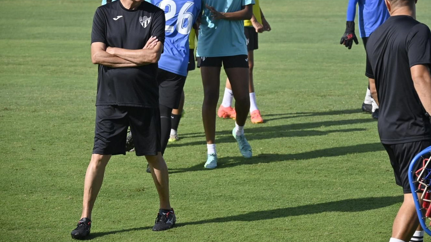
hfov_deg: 11.6
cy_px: 99
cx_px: 232
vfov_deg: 6.6
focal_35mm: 185
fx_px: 2114
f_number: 5
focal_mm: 96
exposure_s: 1/1000
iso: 125
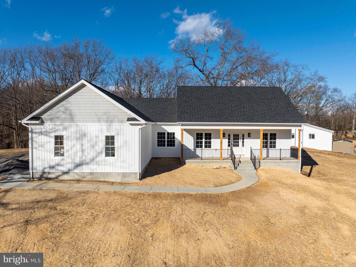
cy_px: 134
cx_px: 178
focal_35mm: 24
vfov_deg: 56.8
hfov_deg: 71.6
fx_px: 247
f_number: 2.8
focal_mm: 12.29
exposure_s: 1/3200
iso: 120
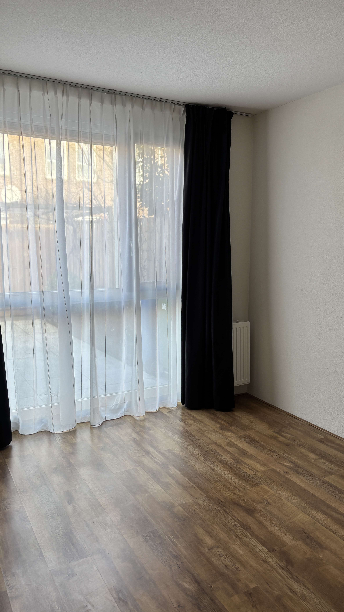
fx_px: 470
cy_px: 305
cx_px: 200
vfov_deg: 66.1
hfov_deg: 40.1
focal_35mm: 29
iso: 64
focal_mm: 5.96
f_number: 1.6
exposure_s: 1/121
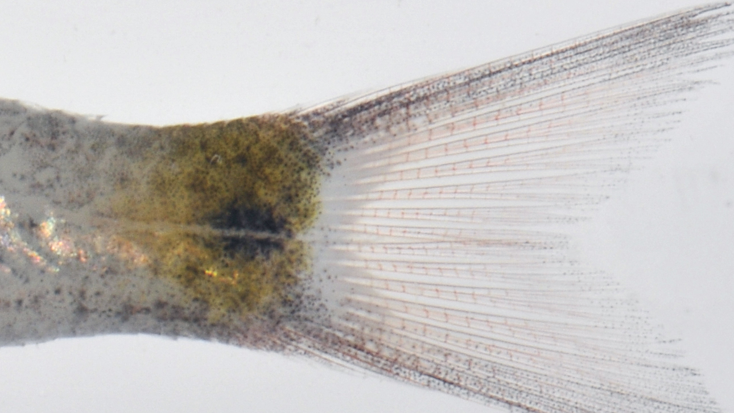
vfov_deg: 2.2
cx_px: -325
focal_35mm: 548
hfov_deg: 3.9
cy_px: 268
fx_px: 10662
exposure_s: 1/60
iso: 200
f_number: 32
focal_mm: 105
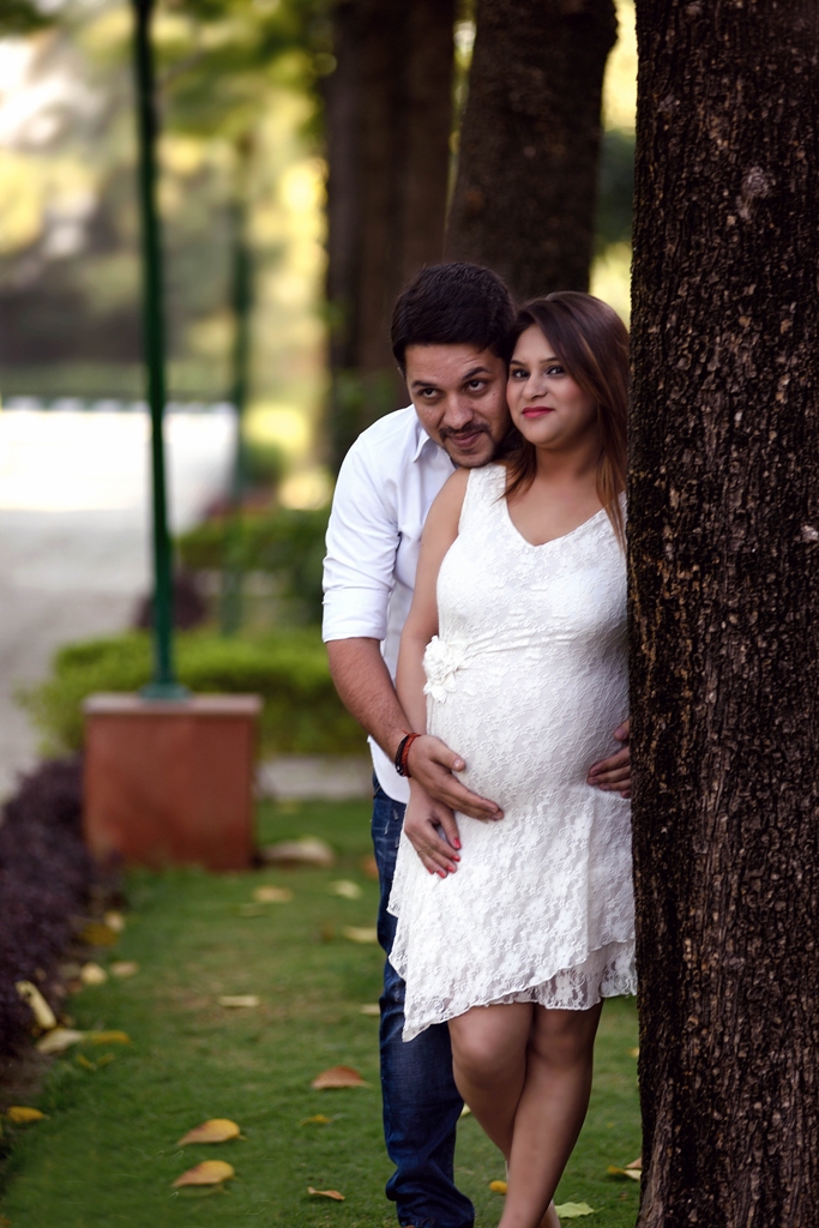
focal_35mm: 145
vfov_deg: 14.2
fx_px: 4946
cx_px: 410
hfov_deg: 9.5
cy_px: 614
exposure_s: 1/125
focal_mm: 145
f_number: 2.8
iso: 100
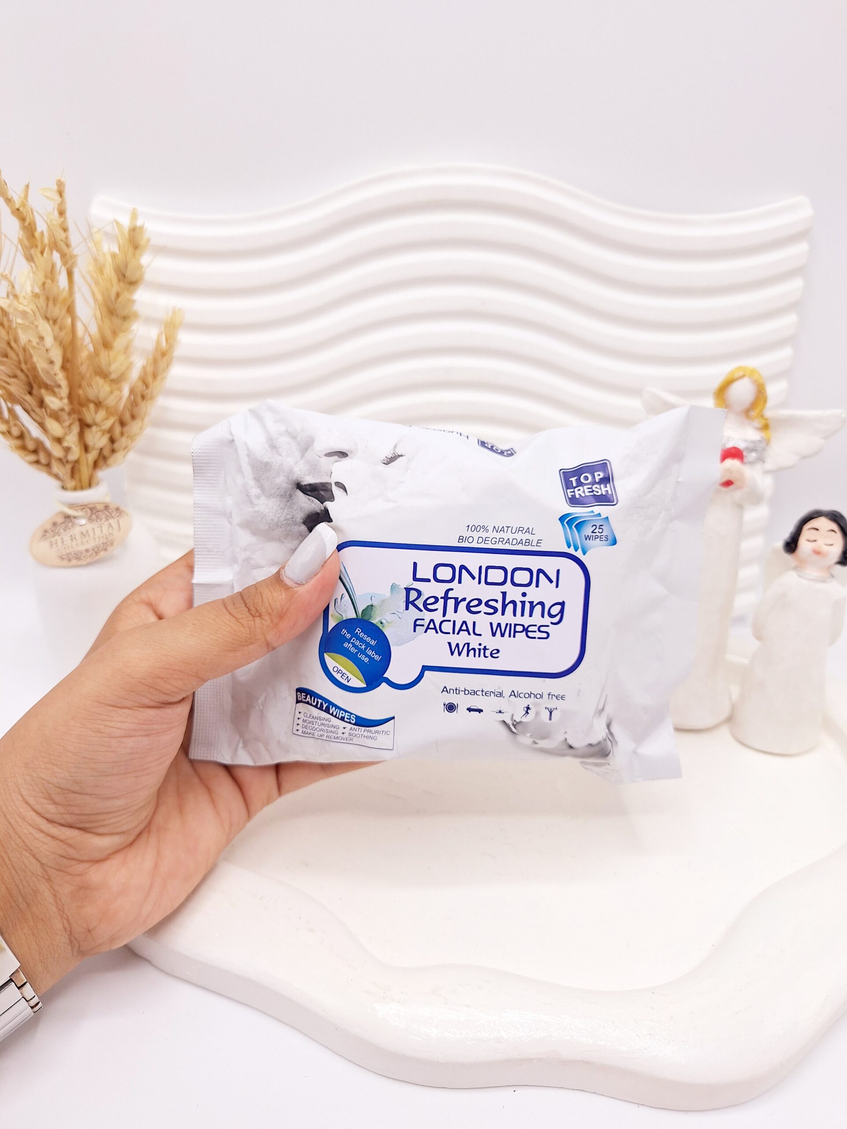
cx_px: 424
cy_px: 564
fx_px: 750
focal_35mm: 23
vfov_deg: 73.9
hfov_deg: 58.9
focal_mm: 5.54
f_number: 1.8
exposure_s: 1/435
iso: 40
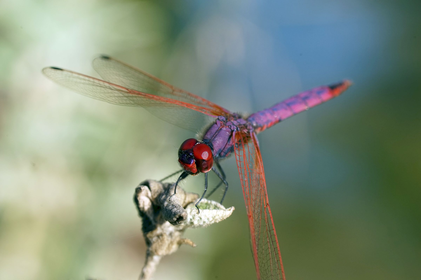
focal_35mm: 90
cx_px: 210
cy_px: 140
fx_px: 1052
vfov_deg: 15.2
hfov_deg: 22.6
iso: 800
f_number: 10
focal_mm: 90
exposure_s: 1/250
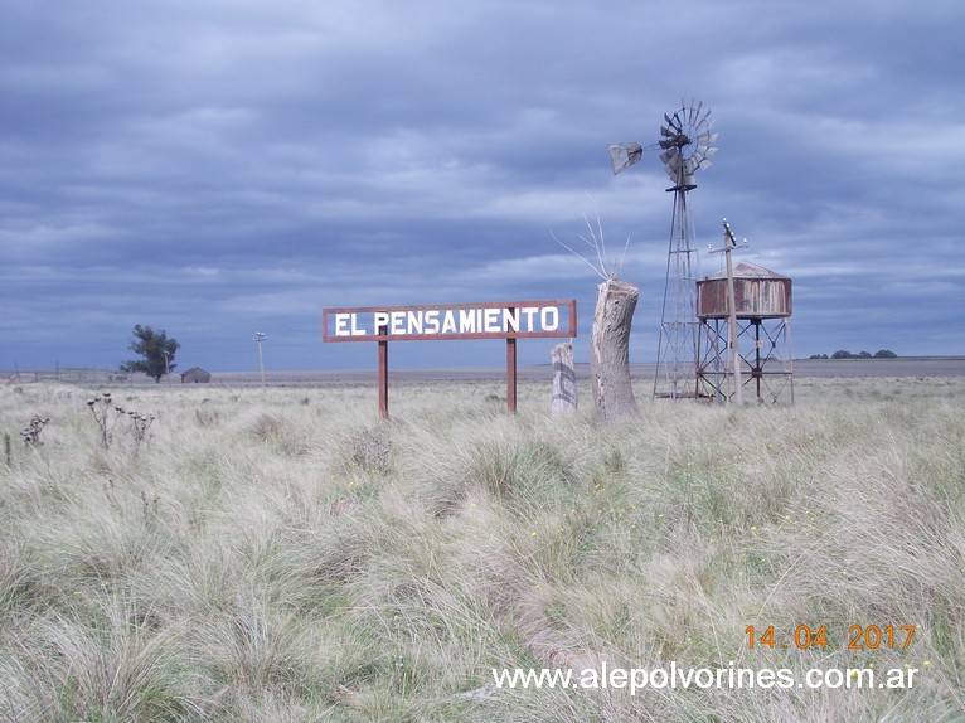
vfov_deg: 28.5
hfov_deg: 37.5
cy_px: 362
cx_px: 482
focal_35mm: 51
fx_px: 1421
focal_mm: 7.2
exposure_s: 1/200
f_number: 7.2
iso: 80
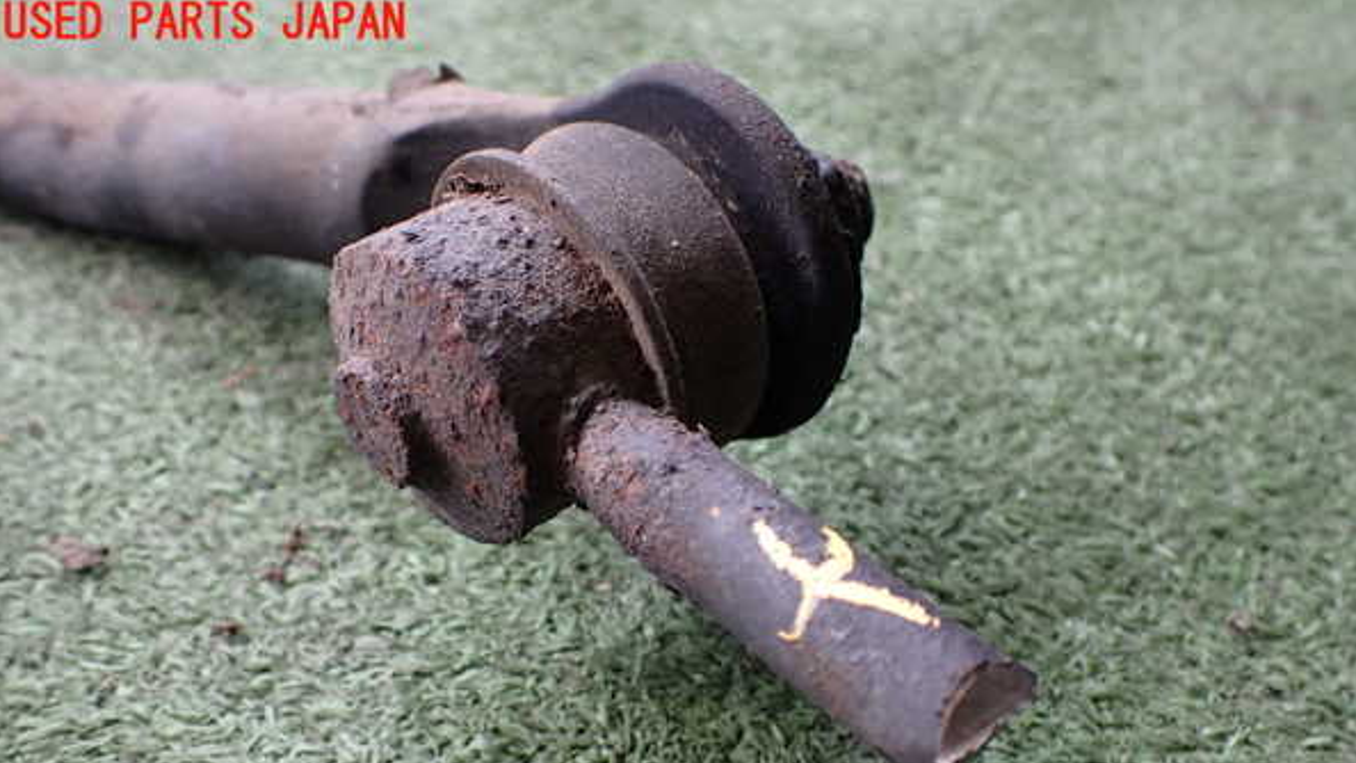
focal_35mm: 33
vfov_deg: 35.3
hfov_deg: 59.5
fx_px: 1186
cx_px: 676
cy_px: 509
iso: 200
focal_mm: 5.4
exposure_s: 1/125
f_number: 2.3
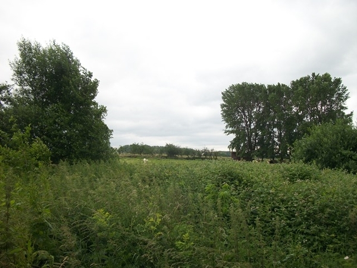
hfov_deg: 56.8
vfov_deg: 44.2
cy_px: 134
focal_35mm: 32
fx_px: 330
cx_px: 178
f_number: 8.8
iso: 80
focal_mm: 5.7
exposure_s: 1/80
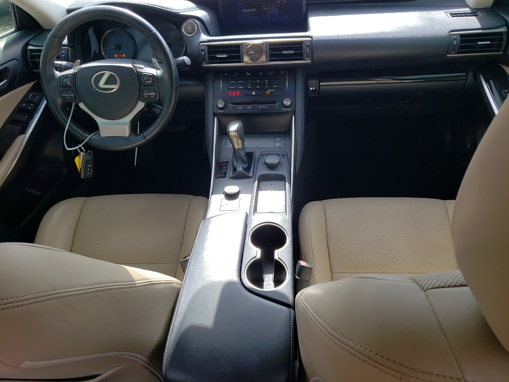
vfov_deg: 53.1
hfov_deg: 67.3
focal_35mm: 26
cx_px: 254
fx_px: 382
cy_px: 191
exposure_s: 1/556
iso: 50
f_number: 1.5
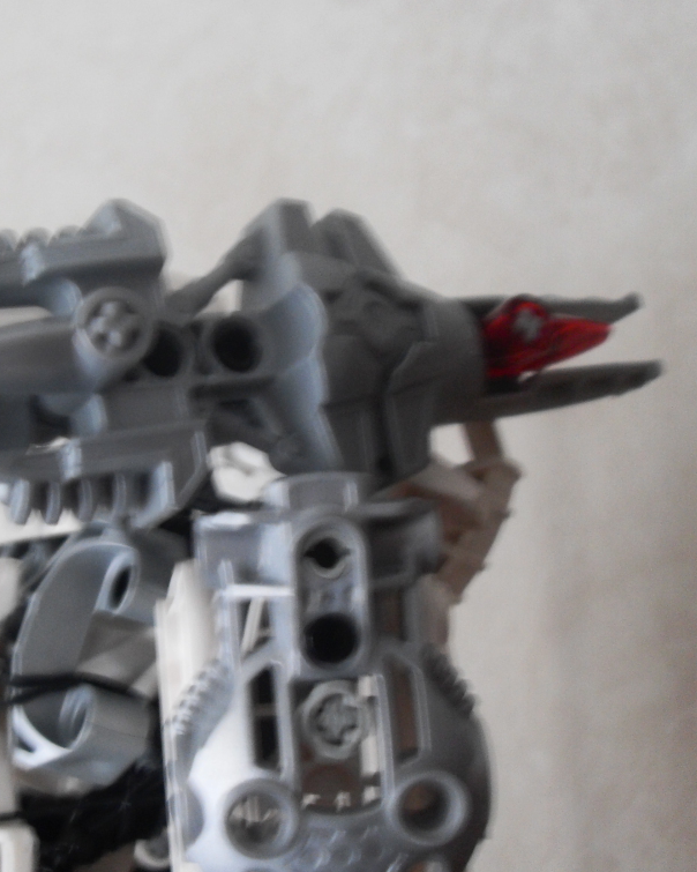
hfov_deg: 30.4
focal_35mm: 49
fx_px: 1263
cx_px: 188
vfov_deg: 38.0
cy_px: 438
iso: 200
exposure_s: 1/4
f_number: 2.8
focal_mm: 6.3
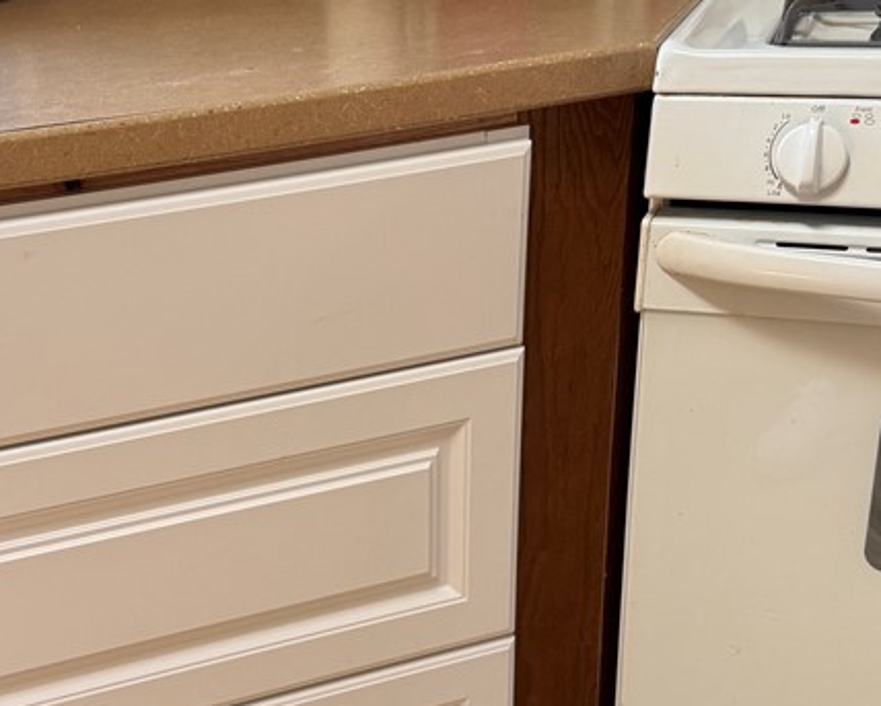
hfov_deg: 32.9
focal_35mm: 56
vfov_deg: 27.0
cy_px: 461
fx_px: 1461
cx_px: 212
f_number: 1.78
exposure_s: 1/121
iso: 125
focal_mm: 6.76
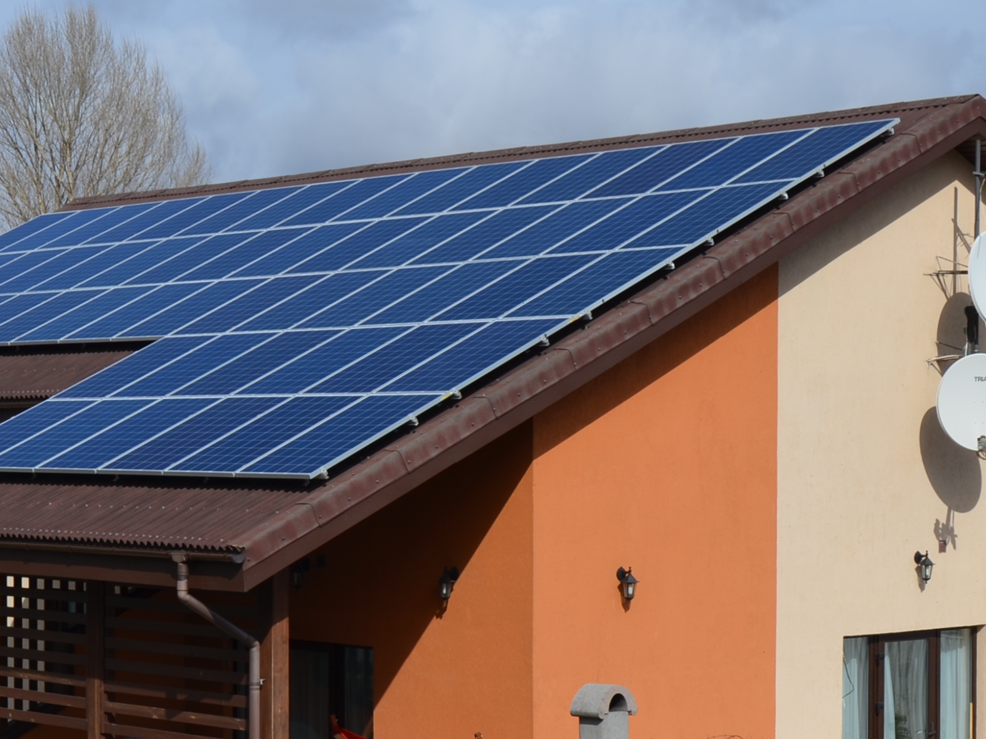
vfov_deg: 16.7
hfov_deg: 22.1
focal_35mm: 88
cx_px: 260
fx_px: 2507
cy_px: 494
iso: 100
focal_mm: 26
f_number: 9
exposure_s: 1/320
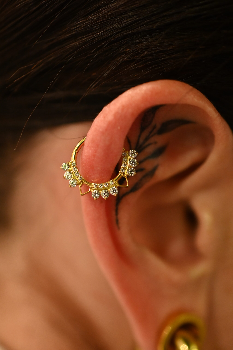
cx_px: 116
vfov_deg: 33.4
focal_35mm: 60
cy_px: 175
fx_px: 582
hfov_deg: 22.6
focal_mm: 40
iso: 2000
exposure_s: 1/100
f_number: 3.2
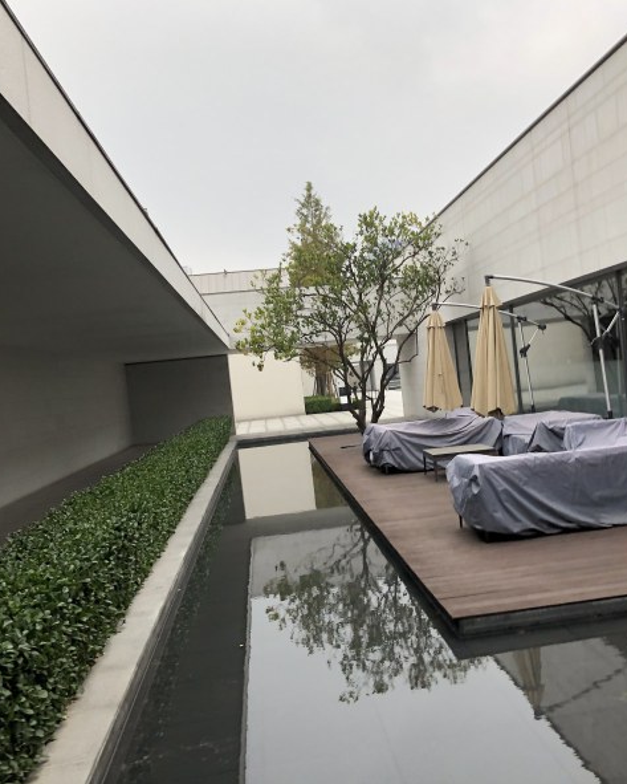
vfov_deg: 49.1
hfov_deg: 40.0
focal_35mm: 37
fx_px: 858
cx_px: 370
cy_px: 387
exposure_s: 1/191
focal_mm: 4
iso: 20
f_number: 1.8
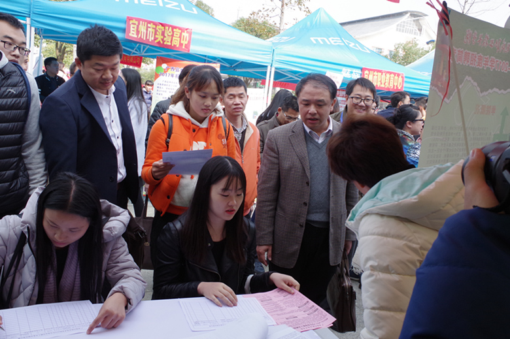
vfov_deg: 41.2
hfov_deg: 58.9
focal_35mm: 32
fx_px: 451
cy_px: 170
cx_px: 255
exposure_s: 1/160
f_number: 11
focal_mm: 21.25
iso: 800
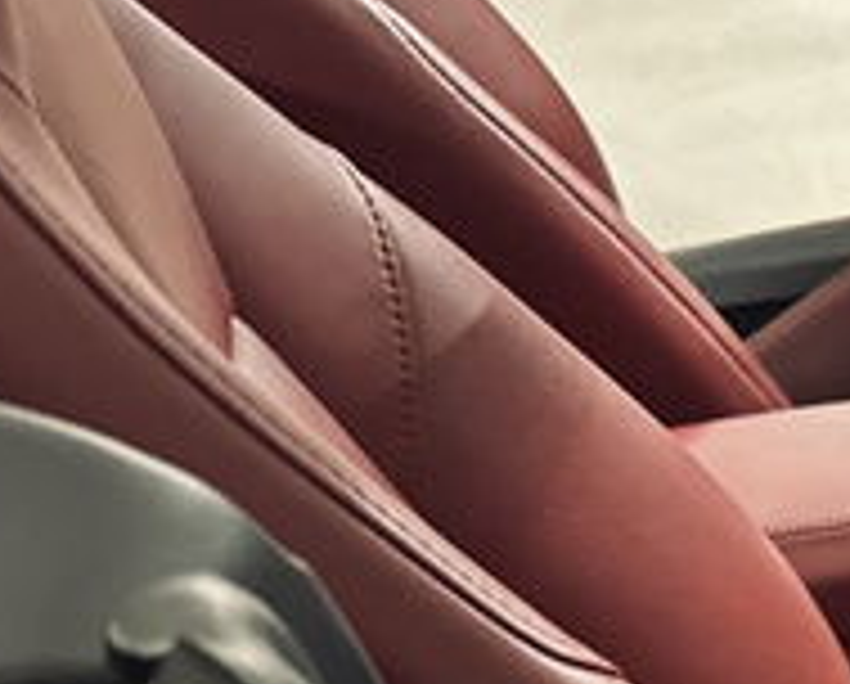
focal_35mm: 95
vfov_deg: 15.7
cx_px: 1588
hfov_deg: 16.4
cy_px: 792
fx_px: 2395
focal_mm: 6.86
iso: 800
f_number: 1.78
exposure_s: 1/25
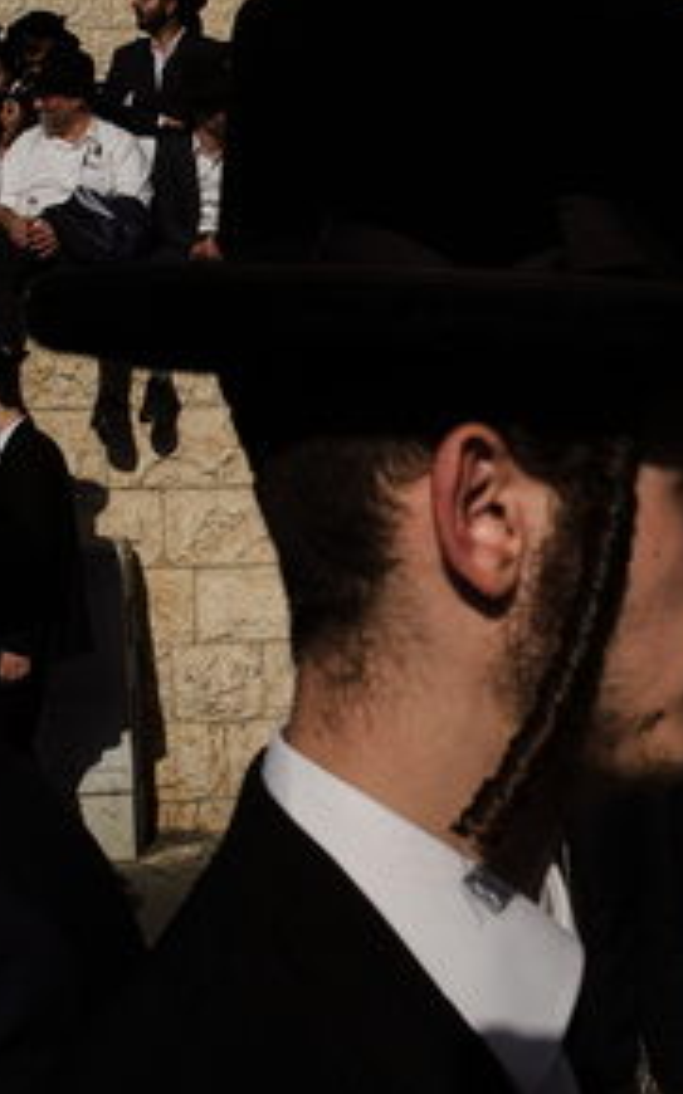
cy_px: 481
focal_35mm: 63
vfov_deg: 32.4
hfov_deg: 20.0
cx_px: 664
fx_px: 1878
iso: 500
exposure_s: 1/1600
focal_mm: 35
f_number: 16
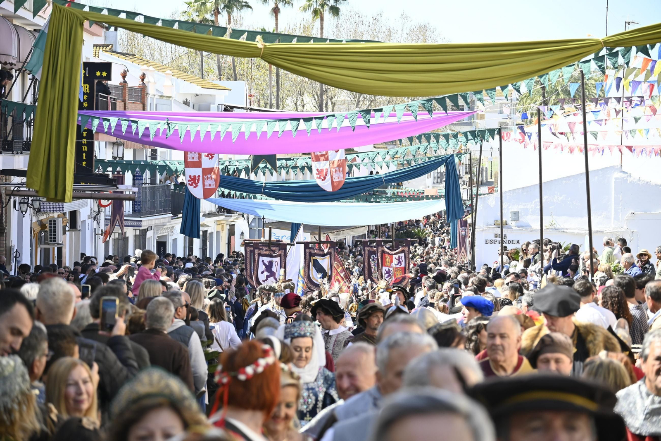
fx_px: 2643
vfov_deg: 9.5
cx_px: 330
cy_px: 220
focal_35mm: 144
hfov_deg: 14.3
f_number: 5.6
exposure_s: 1/400
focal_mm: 96
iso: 250
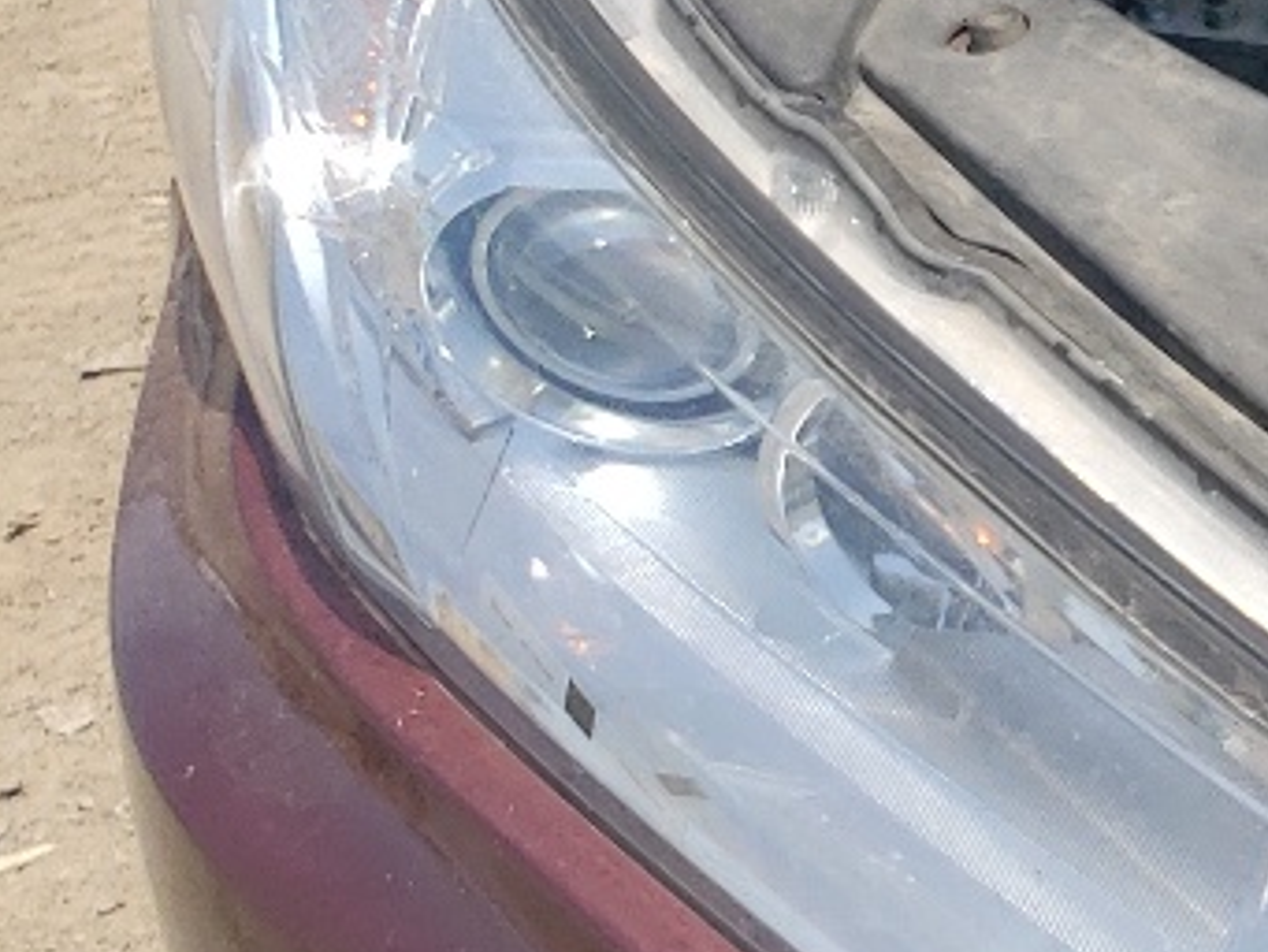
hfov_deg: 12.8
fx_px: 4470
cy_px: 576
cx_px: 2964
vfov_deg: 12.1
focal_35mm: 122
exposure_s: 1/2000
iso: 50
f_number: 1.5
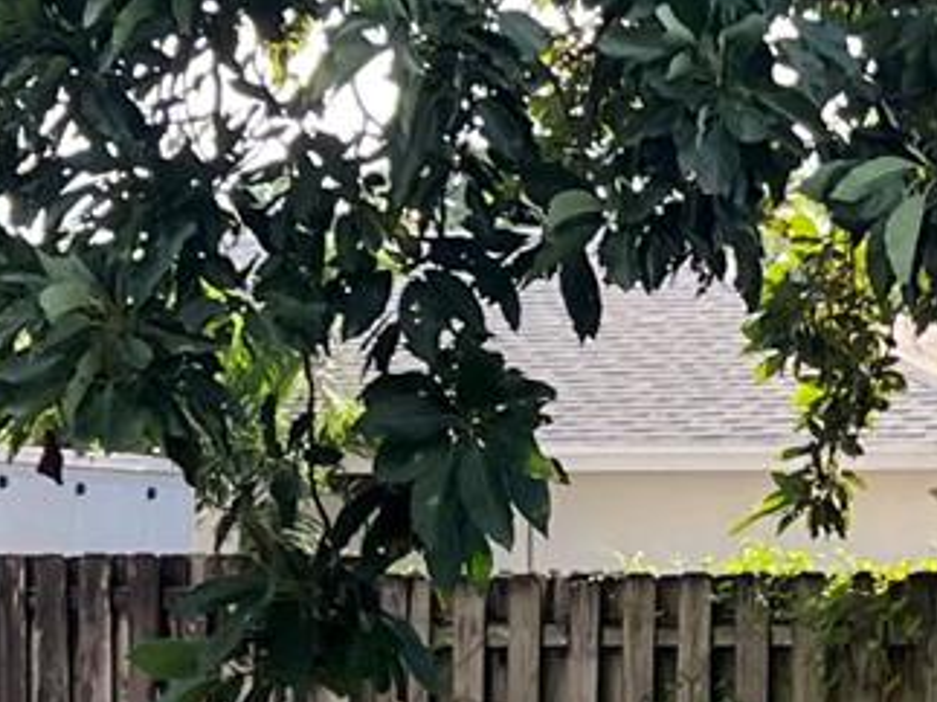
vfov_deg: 9.0
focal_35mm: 165
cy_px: 598
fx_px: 4465
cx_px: 995
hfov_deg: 11.8
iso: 50
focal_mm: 5.7
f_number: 1.5
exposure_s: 1/687
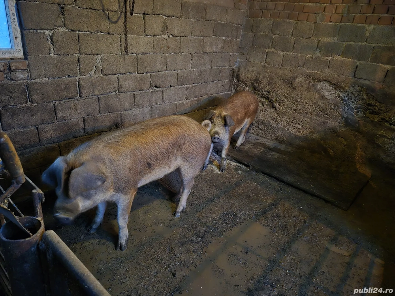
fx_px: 262
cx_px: 198
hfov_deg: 73.9
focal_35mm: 23
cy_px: 148
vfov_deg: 58.9
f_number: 1.8
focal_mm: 5.4
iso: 3200
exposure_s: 1/16.7
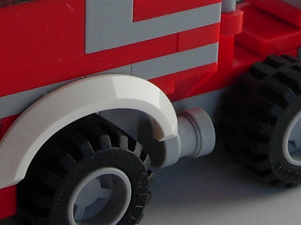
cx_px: 146
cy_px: 45
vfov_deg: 10.7
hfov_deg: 14.3
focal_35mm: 138
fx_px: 1200
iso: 64
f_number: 2.8
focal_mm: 7.8
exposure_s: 1/966
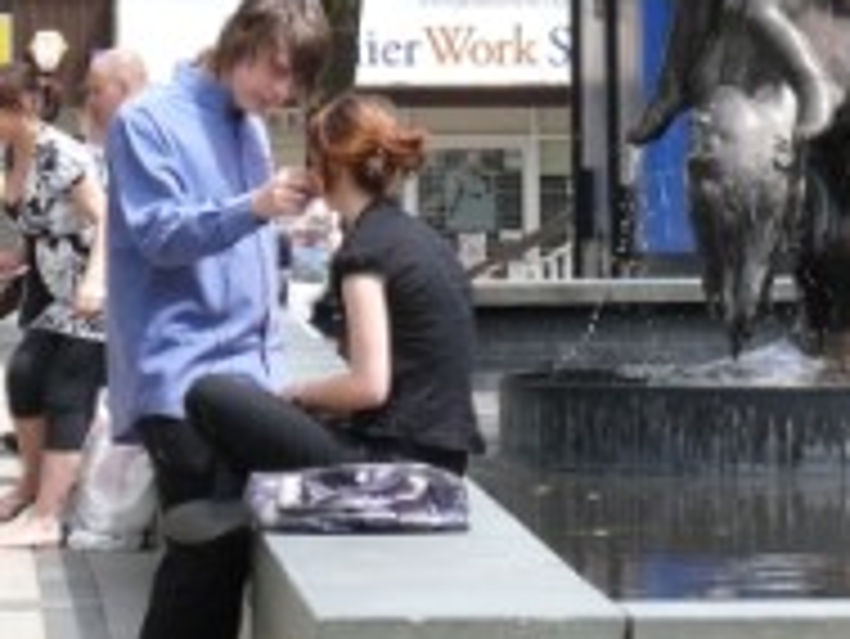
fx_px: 12236
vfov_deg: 3.0
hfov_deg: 4.0
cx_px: 863
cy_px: 202
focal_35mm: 498
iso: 100
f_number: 5.6
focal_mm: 34.9
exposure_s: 1/200
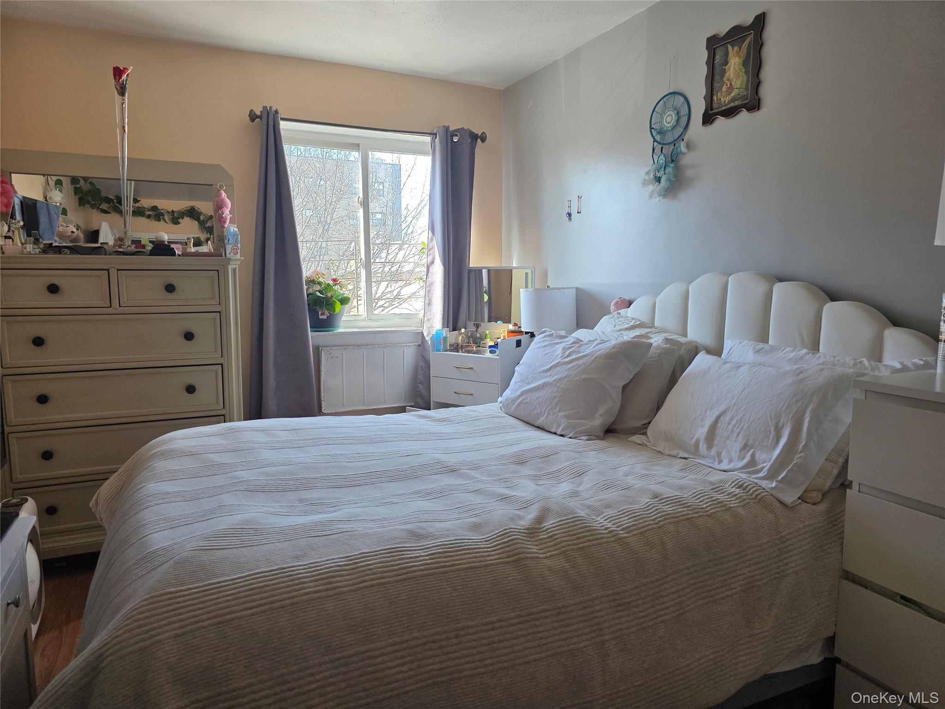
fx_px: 628
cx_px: 472
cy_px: 354
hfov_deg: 73.9
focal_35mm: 23
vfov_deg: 58.9
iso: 125
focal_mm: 6.3
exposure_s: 1/180
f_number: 1.7
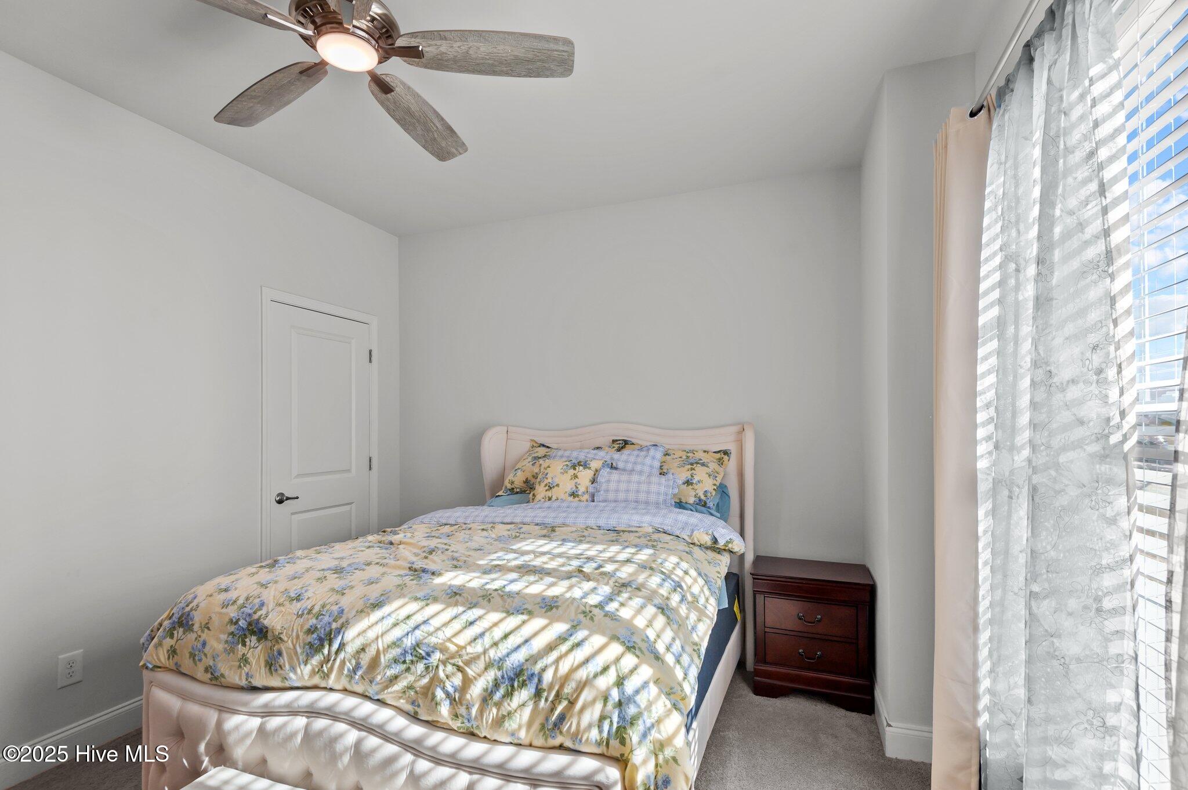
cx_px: 594
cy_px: 395
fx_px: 528
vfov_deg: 73.7
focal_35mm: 16
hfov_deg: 96.8
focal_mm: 16
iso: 400
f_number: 5.6
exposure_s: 1/125
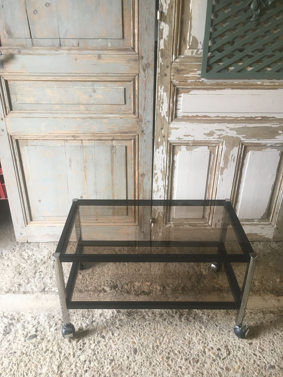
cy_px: 188
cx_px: 142
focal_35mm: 29
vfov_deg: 61.7
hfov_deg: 48.2
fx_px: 316
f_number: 2.2
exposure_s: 1/33
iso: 50
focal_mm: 4.15
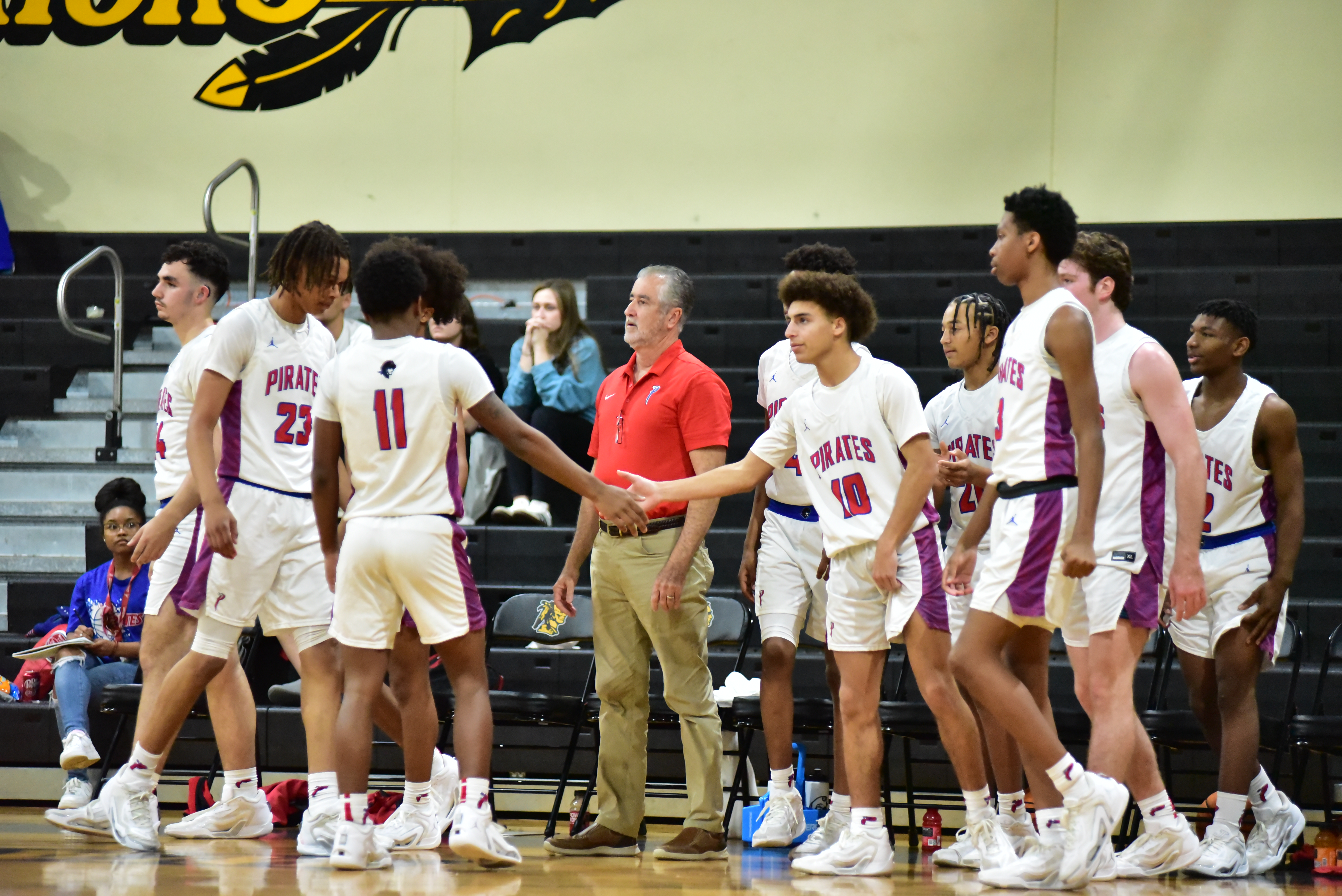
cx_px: 671
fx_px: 5780
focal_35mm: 155
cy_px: 448
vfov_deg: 8.9
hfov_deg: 13.2
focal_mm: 155
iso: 12800
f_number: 2.8
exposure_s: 1/800
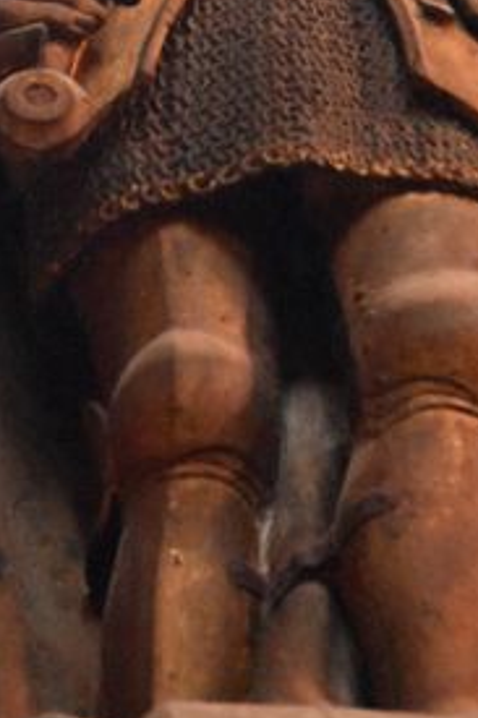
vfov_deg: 3.7
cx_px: 312
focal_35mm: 553
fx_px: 11032
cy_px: -47
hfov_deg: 2.5
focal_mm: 145
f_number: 5
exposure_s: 1/200
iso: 12800
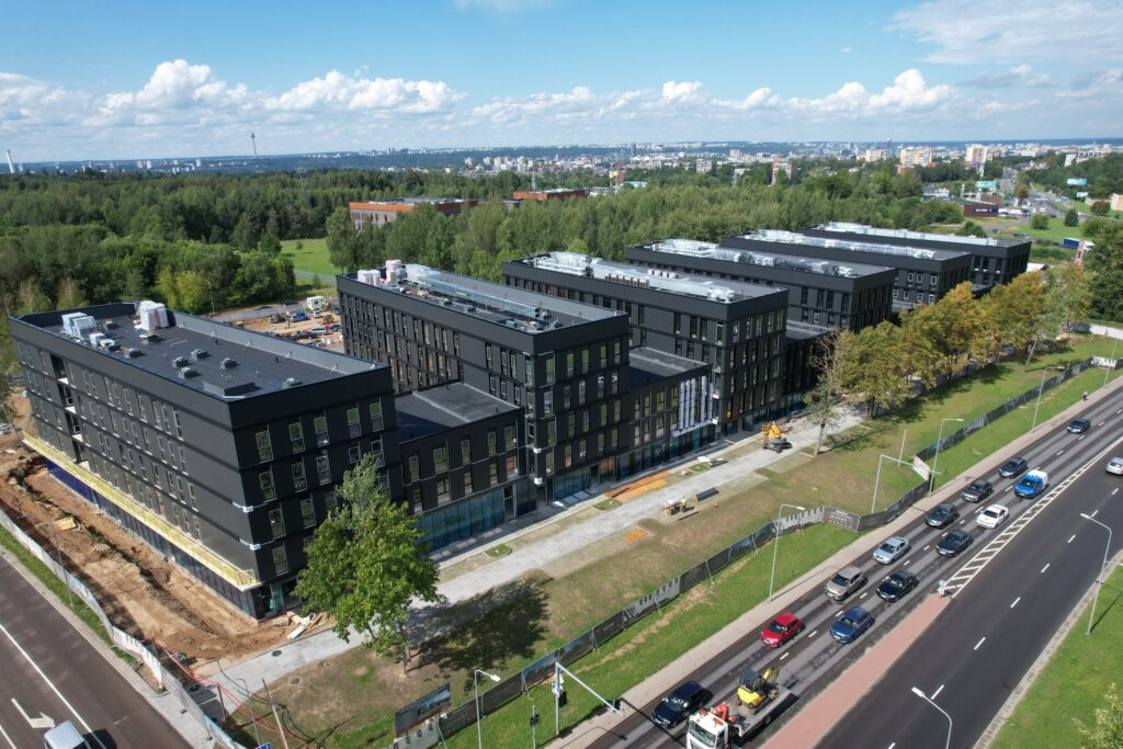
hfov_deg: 78.6
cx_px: 562
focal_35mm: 22
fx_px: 686
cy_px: 374
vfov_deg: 57.2
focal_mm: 8.38
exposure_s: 1/1600
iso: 100
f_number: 2.8
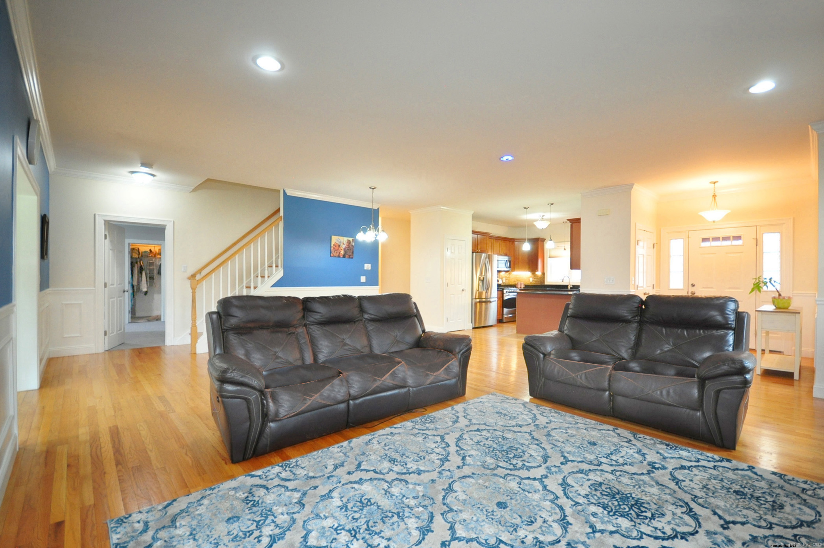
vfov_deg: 77.2
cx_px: 412
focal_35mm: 15
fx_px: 343
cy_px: 274
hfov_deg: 100.5
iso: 800
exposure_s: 1/30
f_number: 4
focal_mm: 10
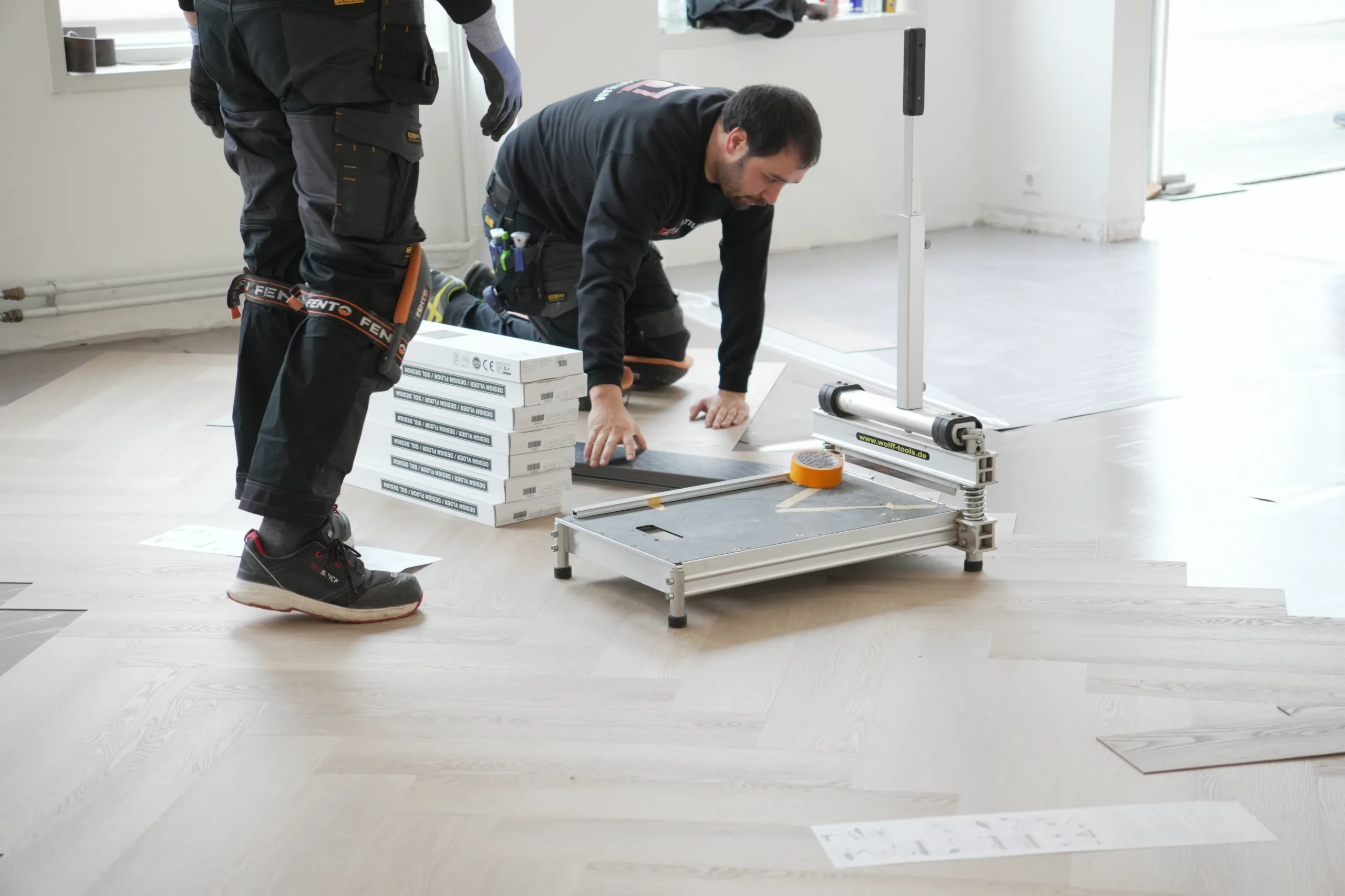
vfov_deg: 18.2
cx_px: 672
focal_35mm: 75
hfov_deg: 27.0
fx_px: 2802
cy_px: 448
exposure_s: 1/125
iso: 800
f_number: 2.8
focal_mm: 50
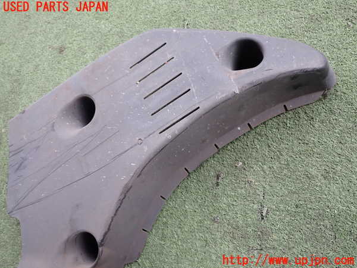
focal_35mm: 30
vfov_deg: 46.8
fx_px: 309
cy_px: 134
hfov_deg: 60.0
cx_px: 178
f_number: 2.3
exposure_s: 1/125
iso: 200
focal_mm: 5.4
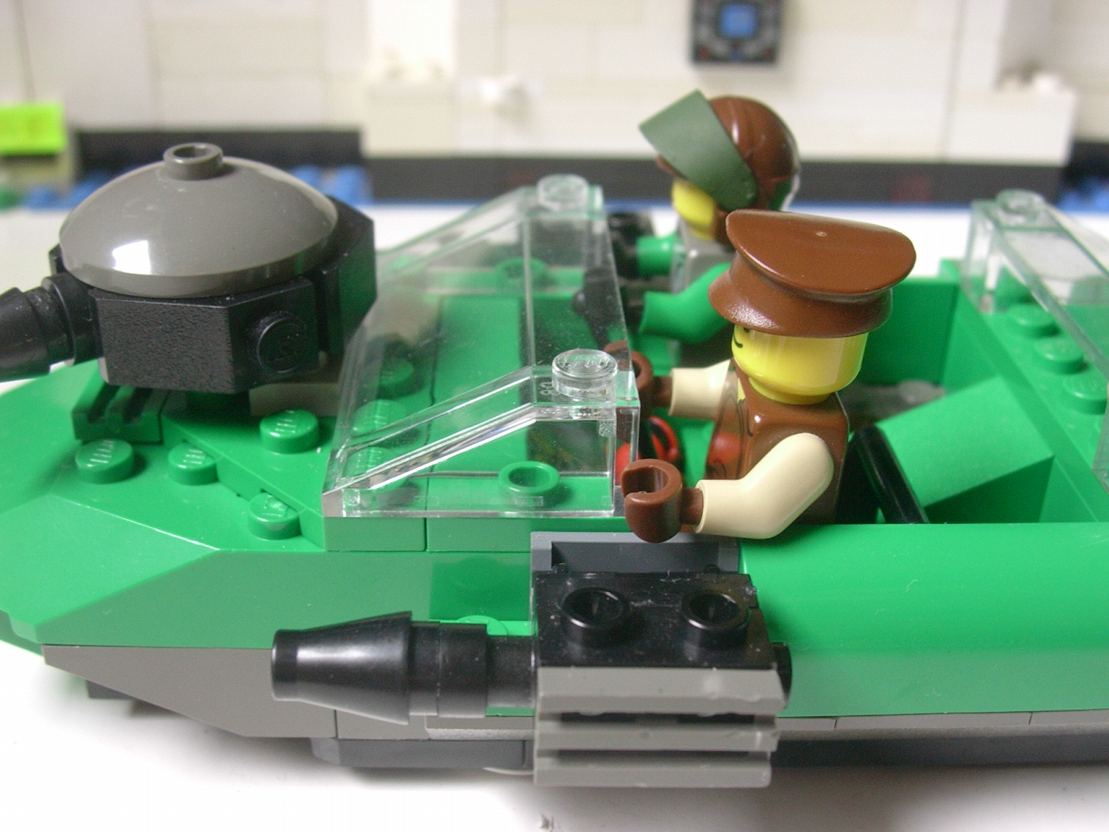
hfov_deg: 42.1
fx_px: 1442
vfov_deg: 32.2
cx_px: 554
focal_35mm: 45
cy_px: 416
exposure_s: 1/43.9
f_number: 2.9
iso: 70
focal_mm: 6.7
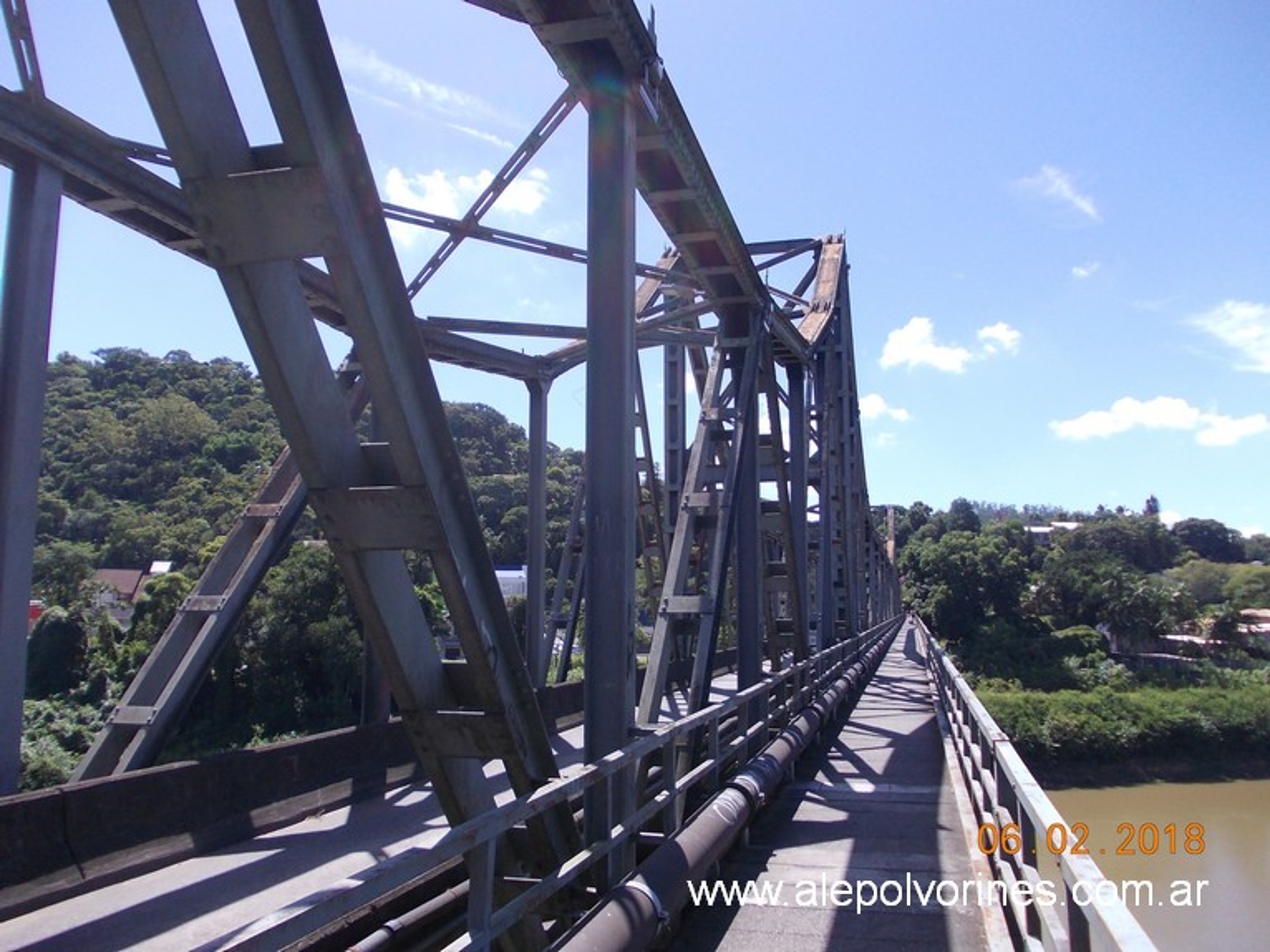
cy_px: 476
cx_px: 635
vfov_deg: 49.7
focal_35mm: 28
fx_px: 1027
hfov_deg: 63.5
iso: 80
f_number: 5.4
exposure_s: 1/250
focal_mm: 4
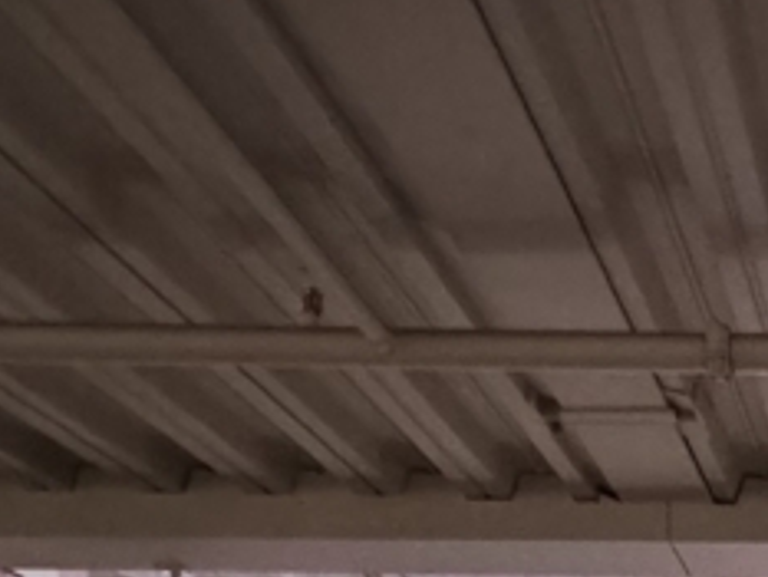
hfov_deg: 23.6
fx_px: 1598
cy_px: 1118
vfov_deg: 16.3
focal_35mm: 72
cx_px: 1019
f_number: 2.2
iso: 800
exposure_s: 1/60
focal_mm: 2.22
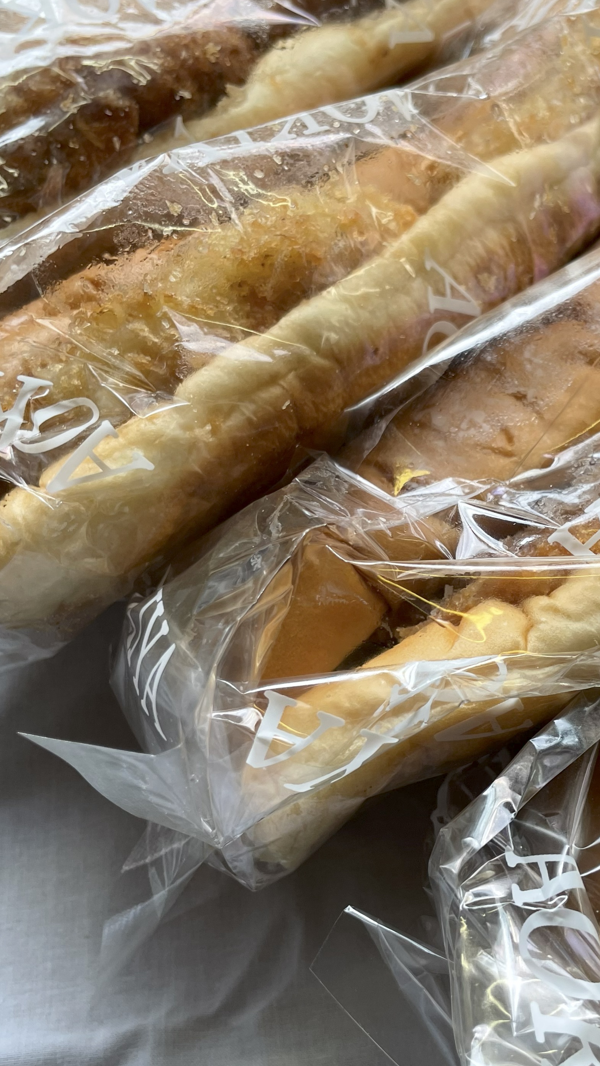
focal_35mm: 41
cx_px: 502
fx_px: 1160
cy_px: 544
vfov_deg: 49.4
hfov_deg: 28.2
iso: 32
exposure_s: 1/100
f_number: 1.6
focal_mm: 4.2
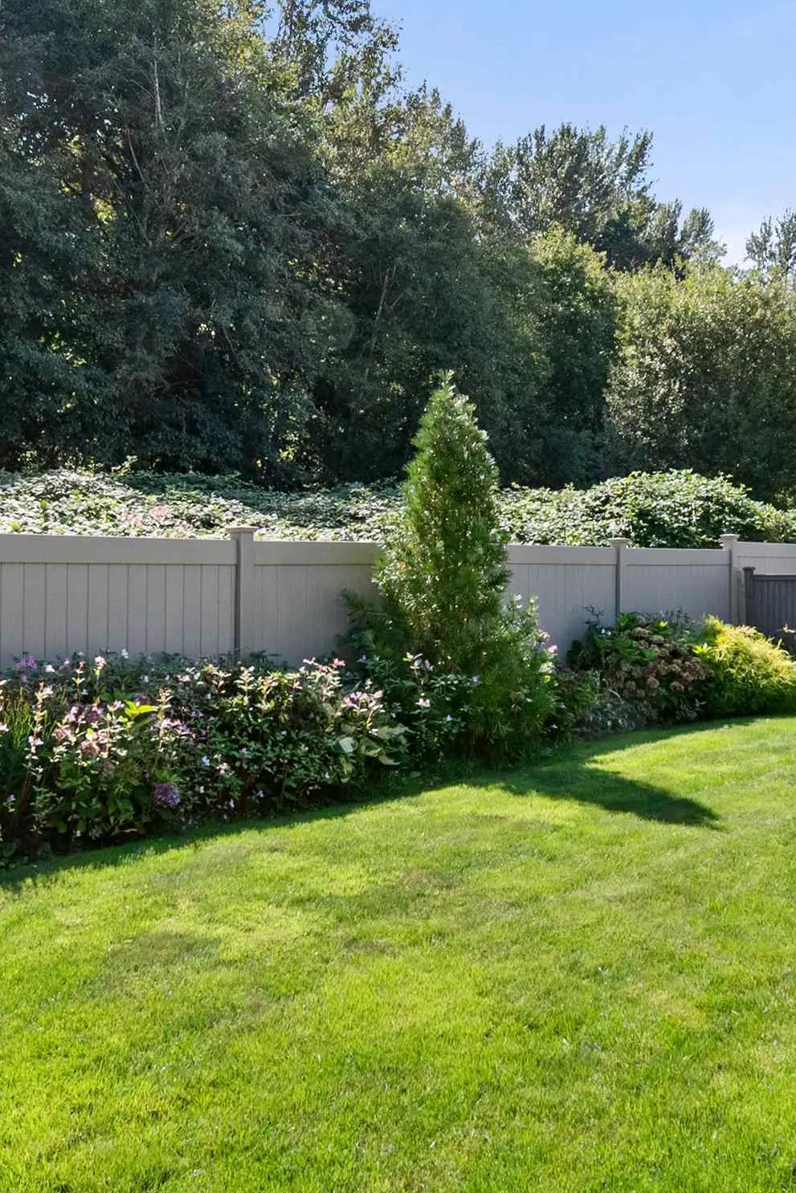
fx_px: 1028
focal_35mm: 31
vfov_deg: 60.3
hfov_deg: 42.3
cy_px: 567
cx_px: 431
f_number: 9
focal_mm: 10
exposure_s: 1/320
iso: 250
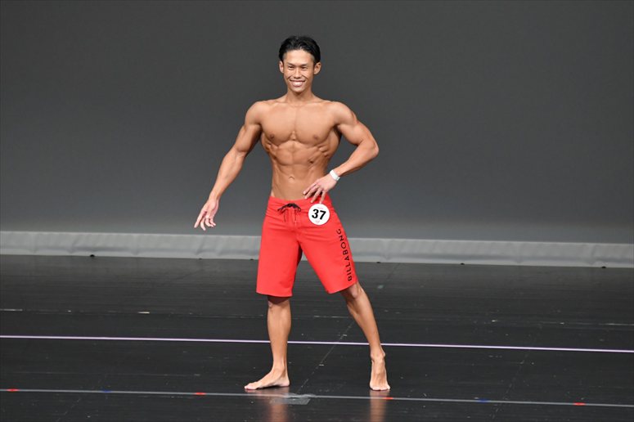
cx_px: 317
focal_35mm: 345
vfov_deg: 4.0
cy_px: 211
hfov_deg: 6.0
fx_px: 6073
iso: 4000
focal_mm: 230
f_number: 5.6
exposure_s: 1/400
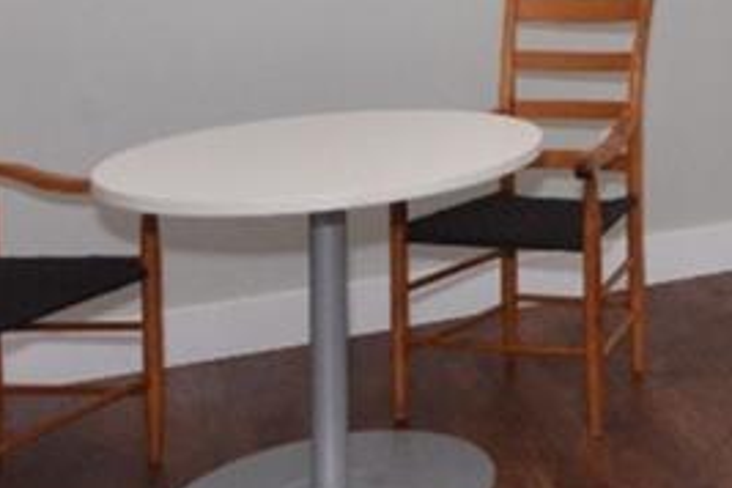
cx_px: 916
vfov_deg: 17.6
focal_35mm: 69
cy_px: -255
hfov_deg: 25.7
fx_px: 1403
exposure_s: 1/160
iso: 1600
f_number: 11
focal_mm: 12
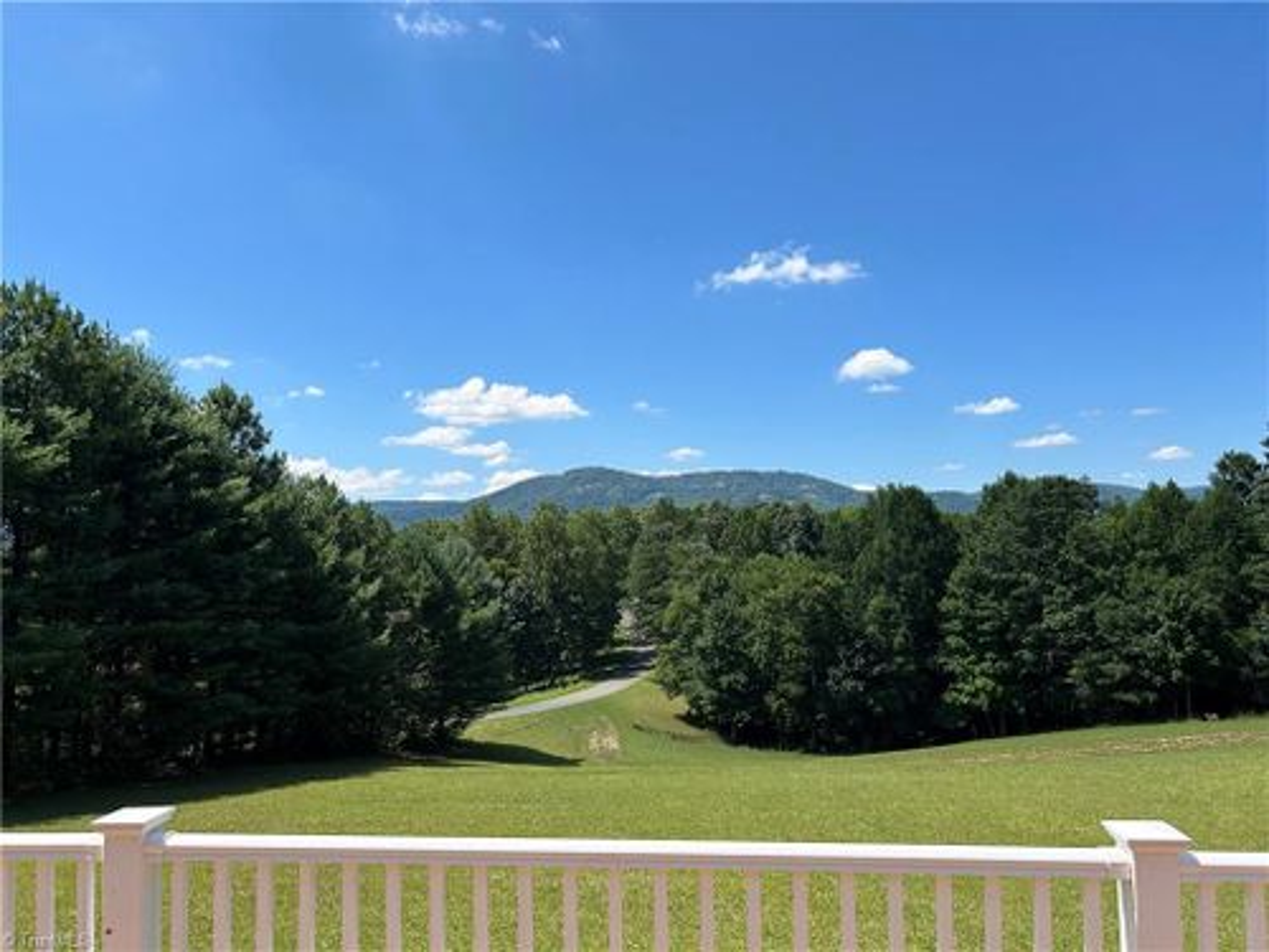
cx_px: 634
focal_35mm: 26
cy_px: 476
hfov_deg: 67.3
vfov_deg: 53.1
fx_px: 953
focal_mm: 5.7
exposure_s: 1/4444
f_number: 1.5
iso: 50
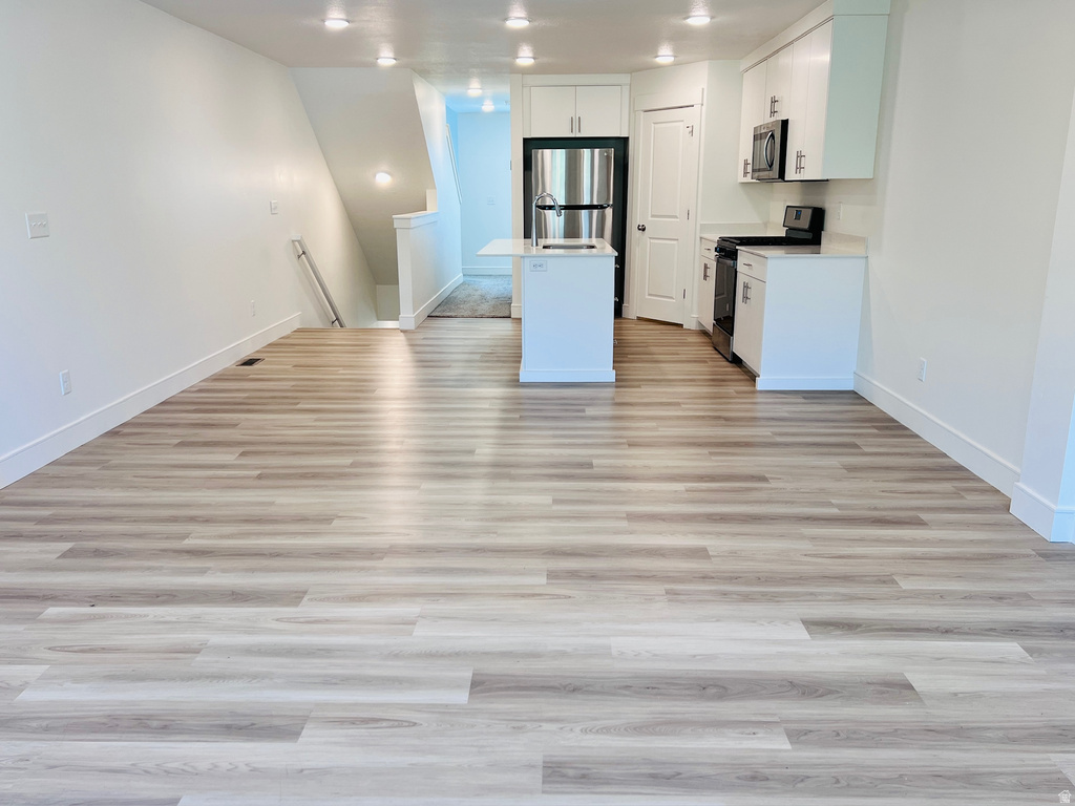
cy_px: 403
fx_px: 807
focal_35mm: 26
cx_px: 538
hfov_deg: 67.3
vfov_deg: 53.1
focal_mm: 5.7
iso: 64
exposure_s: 1/120
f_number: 1.5
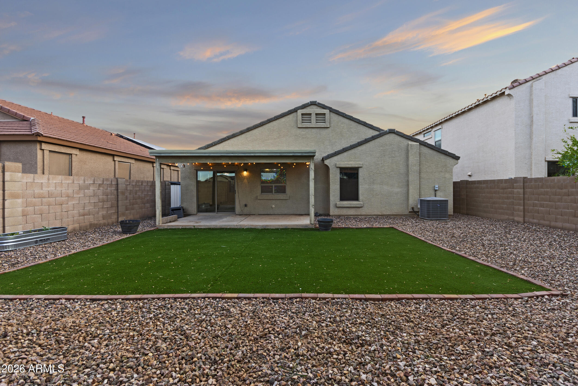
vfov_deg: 72.1
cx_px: 289
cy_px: 193
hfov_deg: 95.0
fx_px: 265
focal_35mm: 16
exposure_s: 1/30
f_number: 8
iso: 100
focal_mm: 11
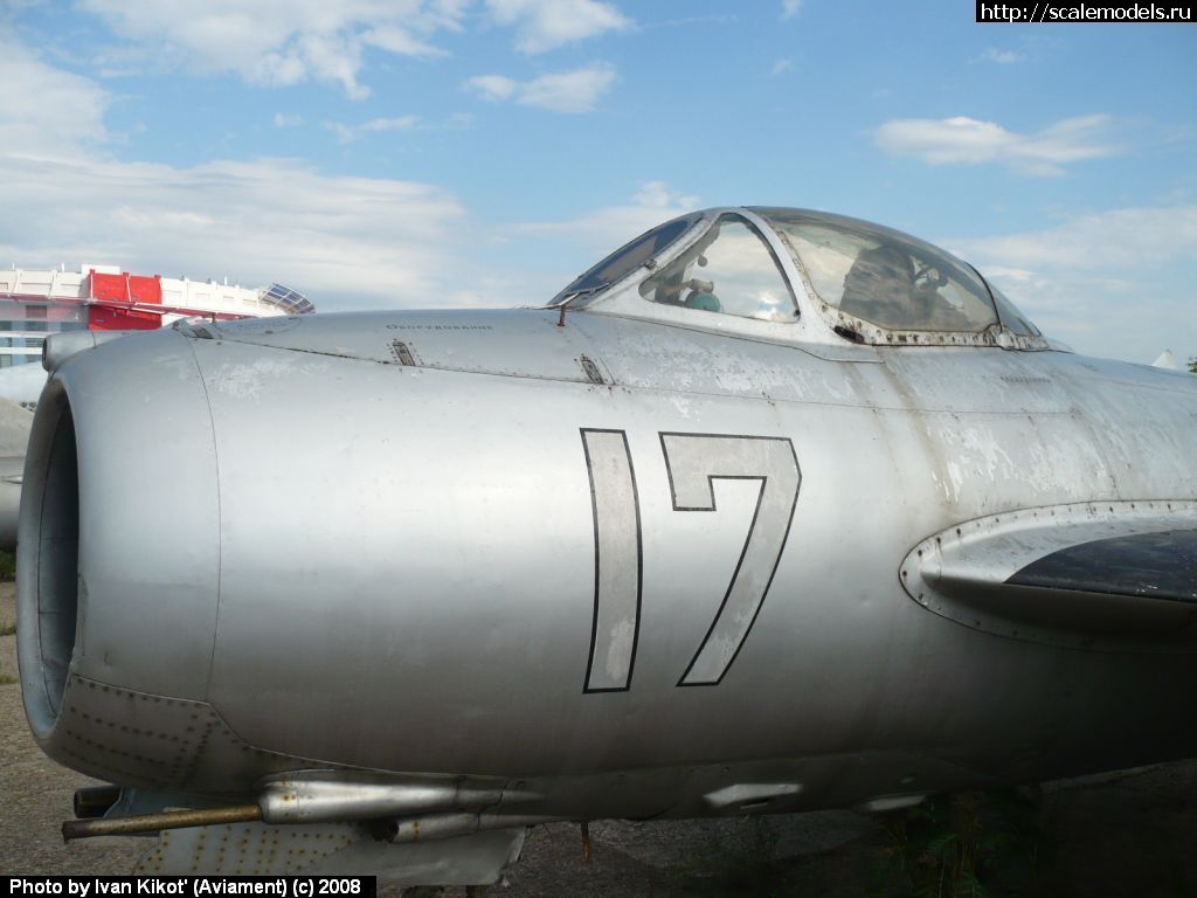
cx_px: 598
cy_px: 449
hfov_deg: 52.6
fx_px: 1210
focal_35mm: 35
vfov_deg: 40.7
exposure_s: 1/250
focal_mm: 5.8
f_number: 8
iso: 100
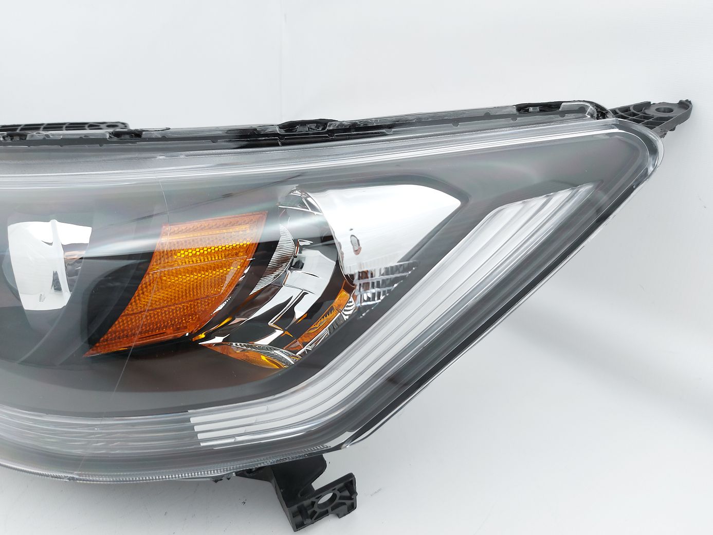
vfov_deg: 56.8
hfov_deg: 71.6
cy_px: 268
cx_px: 356
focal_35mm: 24
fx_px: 494
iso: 50
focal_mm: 5.23
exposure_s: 1/50
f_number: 1.8
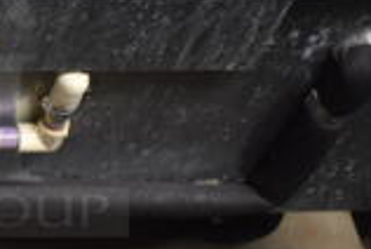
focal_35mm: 104
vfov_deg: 13.2
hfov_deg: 18.1
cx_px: -131
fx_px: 1074
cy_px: 113
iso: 900
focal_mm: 18
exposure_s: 1/30
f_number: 3.5
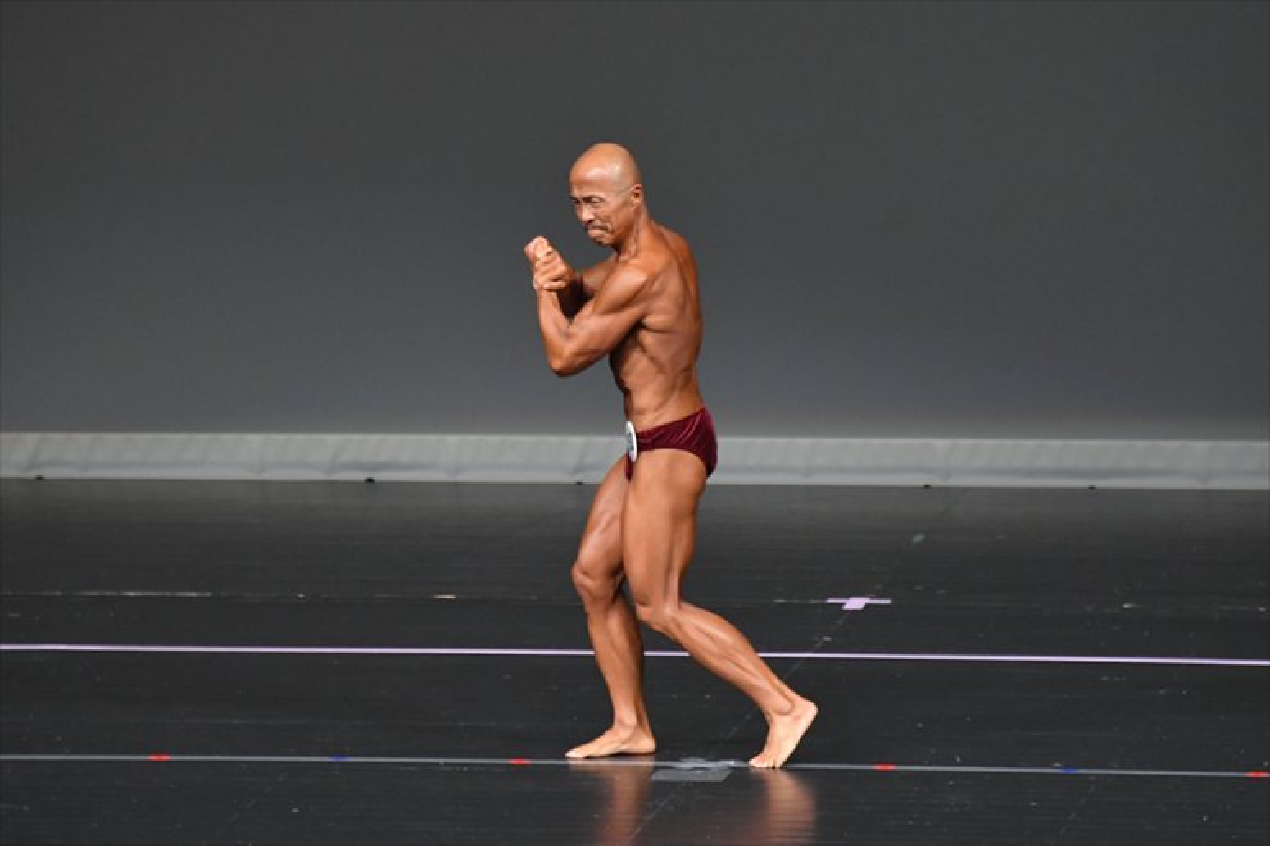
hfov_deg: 6.0
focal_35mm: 345
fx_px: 12165
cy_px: 423
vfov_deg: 4.0
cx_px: 635
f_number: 5.6
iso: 4000
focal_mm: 230
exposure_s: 1/400
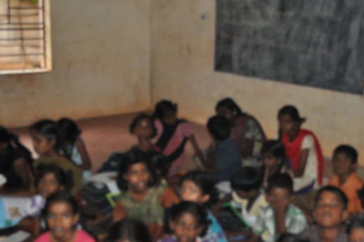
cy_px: 156
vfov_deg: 21.8
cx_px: 224
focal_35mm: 62
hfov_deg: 32.3
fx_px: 626
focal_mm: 30
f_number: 4.5
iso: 800
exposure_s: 1/60
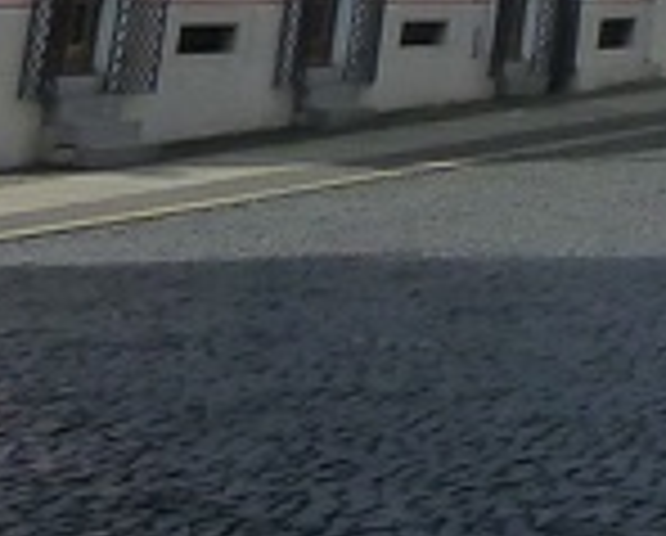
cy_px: -1122
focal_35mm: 166
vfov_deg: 7.9
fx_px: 3279
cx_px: 1854
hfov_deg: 9.6
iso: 125
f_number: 4
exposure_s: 1/400
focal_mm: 4.1
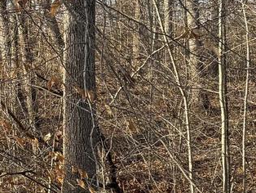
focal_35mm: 110
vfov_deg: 13.5
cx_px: -236
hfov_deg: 15.0
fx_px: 814
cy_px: 83
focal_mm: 6.76
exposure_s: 1/1464
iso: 100
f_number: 1.78
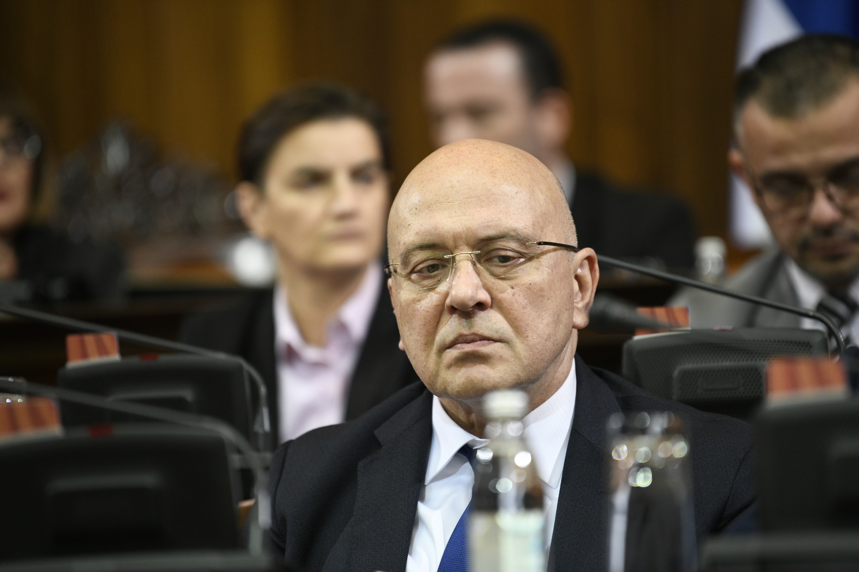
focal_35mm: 200
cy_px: 286
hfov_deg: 10.3
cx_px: 430
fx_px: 4772
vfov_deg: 6.9
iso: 1600
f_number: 2.8
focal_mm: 200
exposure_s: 1/250
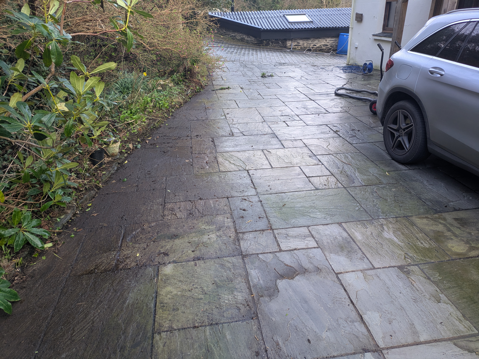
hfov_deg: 69.4
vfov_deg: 54.9
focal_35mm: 25
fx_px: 346
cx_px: 240
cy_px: 180
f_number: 1.89
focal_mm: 5.43
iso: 53
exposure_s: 1/100
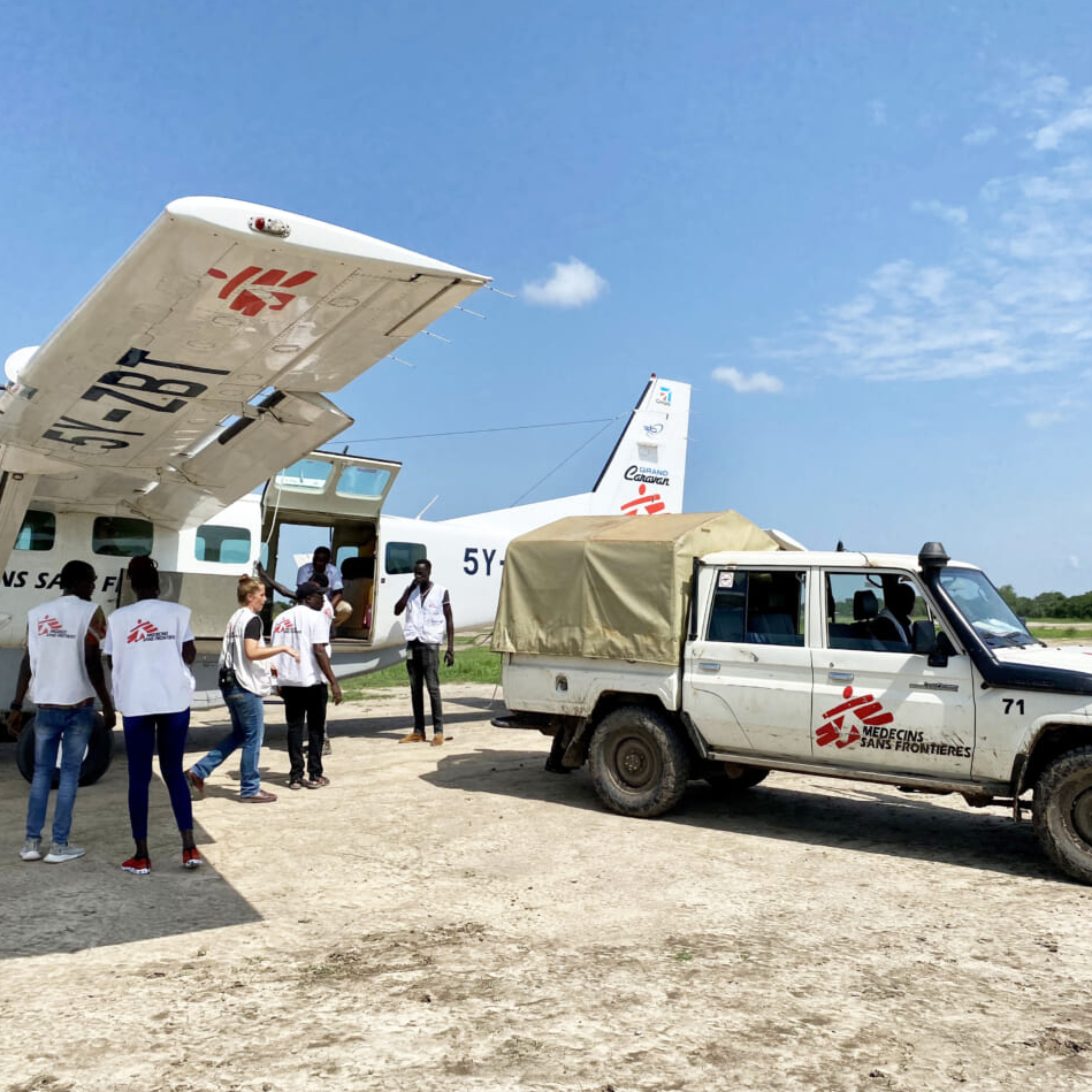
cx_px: 611
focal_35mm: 31
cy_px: 541
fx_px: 1106
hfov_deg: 52.4
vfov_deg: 52.5
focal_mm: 4.25
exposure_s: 1/4115
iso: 32
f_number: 1.8
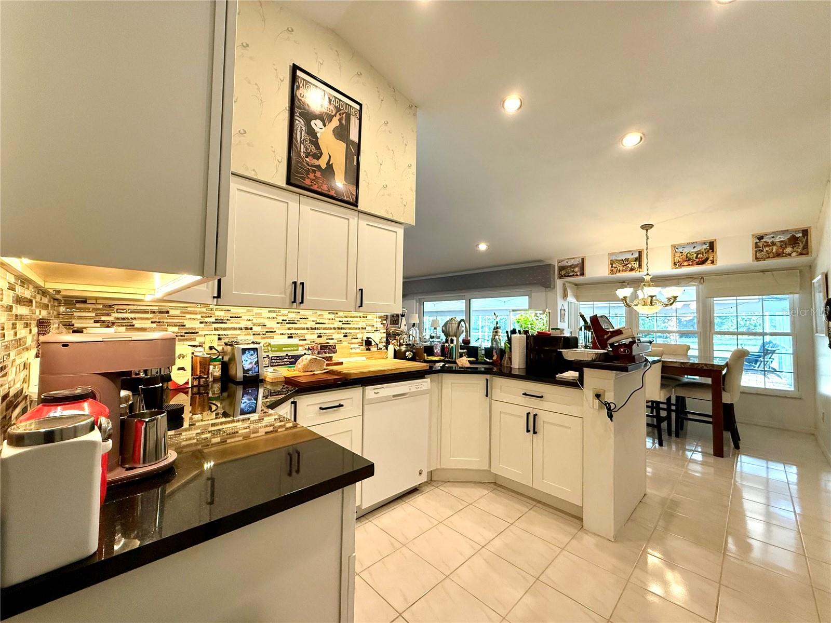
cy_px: 312
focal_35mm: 14
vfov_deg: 85.7
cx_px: 416
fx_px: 336
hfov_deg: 102.1
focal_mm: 2.22
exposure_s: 1/120
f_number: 2.2
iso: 320
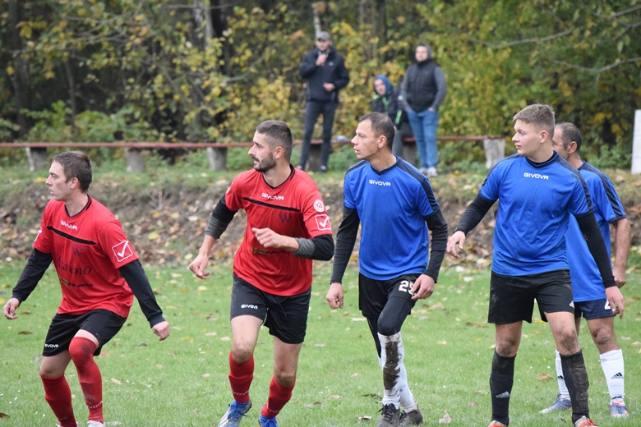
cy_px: 214
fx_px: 4674
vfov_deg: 5.2
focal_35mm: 262
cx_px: 320
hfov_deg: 7.8
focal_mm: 175
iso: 3200
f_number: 5.3
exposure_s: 1/500
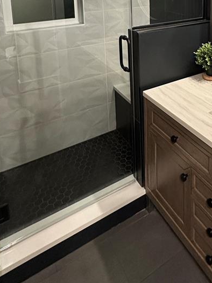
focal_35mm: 32
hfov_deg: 42.4
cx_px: 166
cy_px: 13
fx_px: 261
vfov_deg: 48.7
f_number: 2.2
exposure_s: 1/60
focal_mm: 2.22
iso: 640
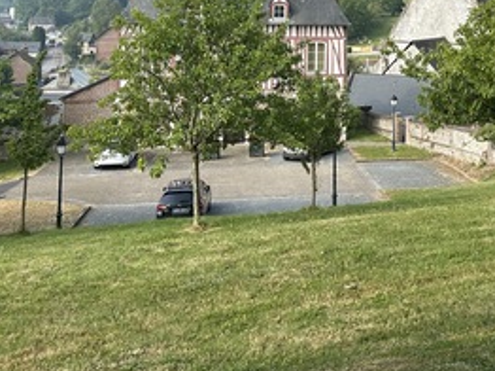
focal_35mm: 55
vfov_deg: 24.9
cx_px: 444
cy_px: -21
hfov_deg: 33.2
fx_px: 786
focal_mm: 6.86
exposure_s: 1/3155
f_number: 1.78
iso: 80
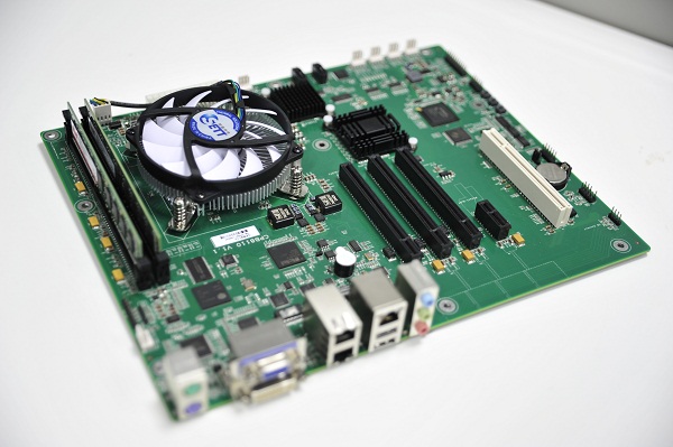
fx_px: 1046
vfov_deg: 24.2
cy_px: 224
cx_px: 336
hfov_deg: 35.7
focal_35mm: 56
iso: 400
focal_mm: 56
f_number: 2.8
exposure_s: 1/25
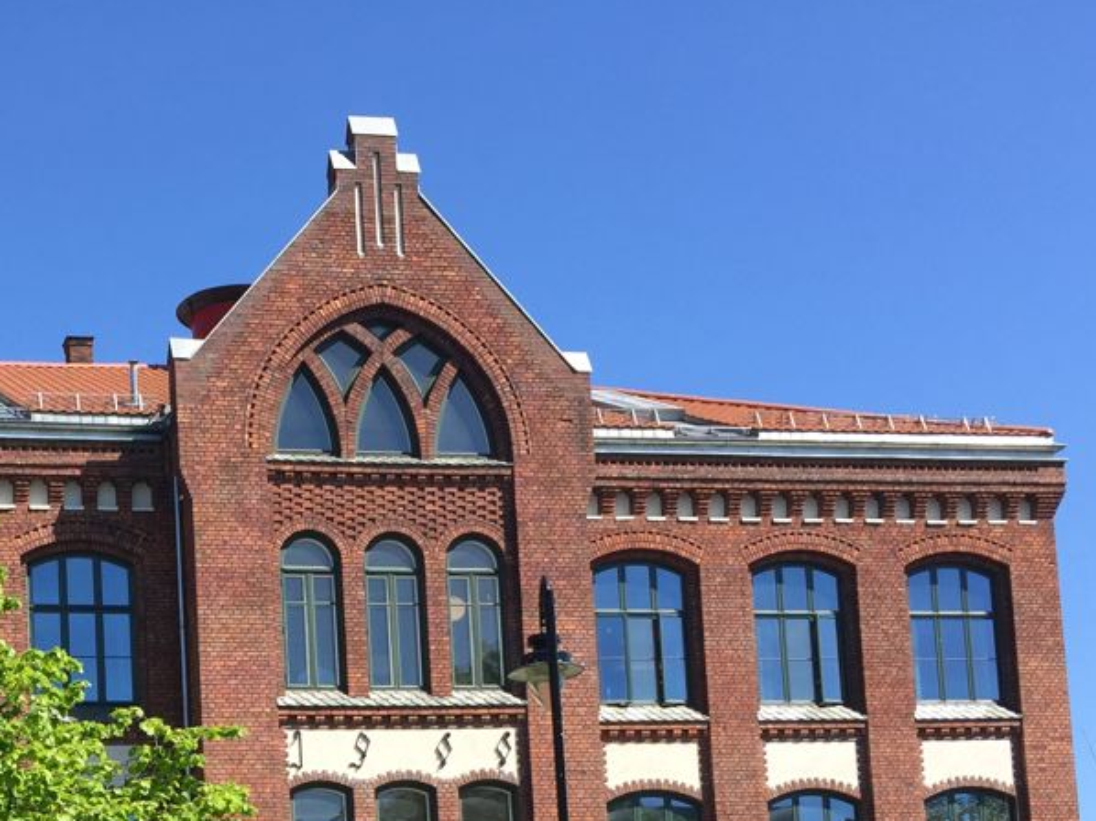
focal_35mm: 66
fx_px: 2089
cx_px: 132
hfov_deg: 28.4
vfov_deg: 21.0
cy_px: 927
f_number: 2.2
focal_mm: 4.15
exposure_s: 1/1041
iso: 32
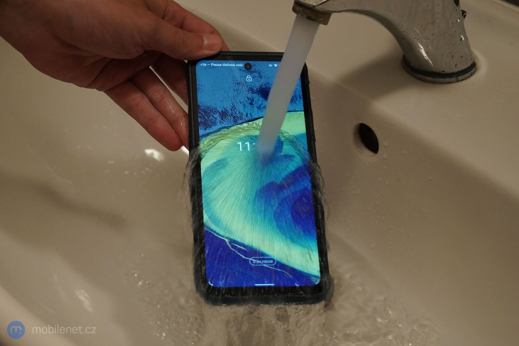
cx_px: 260
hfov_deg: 40.3
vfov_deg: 27.5
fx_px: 706
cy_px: 173
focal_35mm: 49
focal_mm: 49
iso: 6400
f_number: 5
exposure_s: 1/125
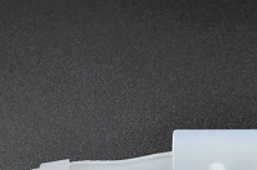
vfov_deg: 7.2
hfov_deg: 10.8
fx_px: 1352
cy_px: 151
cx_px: 235
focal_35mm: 190
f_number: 4.5
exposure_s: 1/50
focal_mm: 35
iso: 800
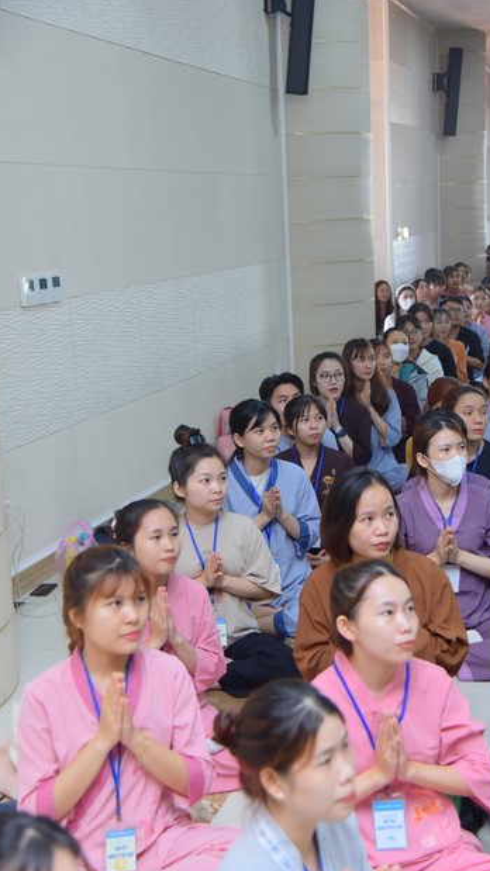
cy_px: 431
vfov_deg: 37.9
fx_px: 1271
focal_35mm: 55
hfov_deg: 21.8
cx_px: 292
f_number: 4.5
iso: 800
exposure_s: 1/125
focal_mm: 50
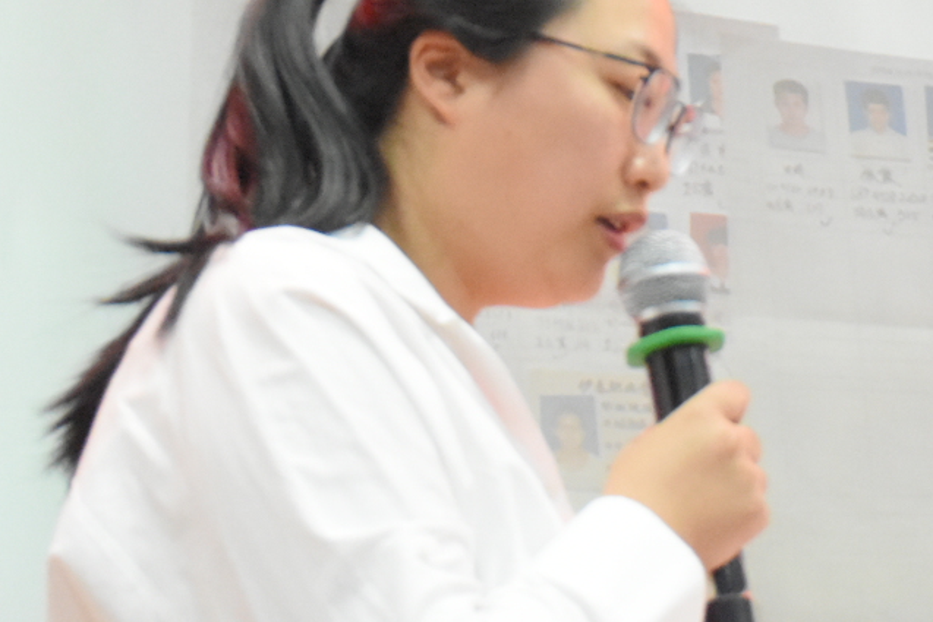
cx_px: 649
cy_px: -127
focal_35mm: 122
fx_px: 3162
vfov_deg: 11.0
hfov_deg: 16.7
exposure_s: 1/60
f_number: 4
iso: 6400
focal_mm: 32
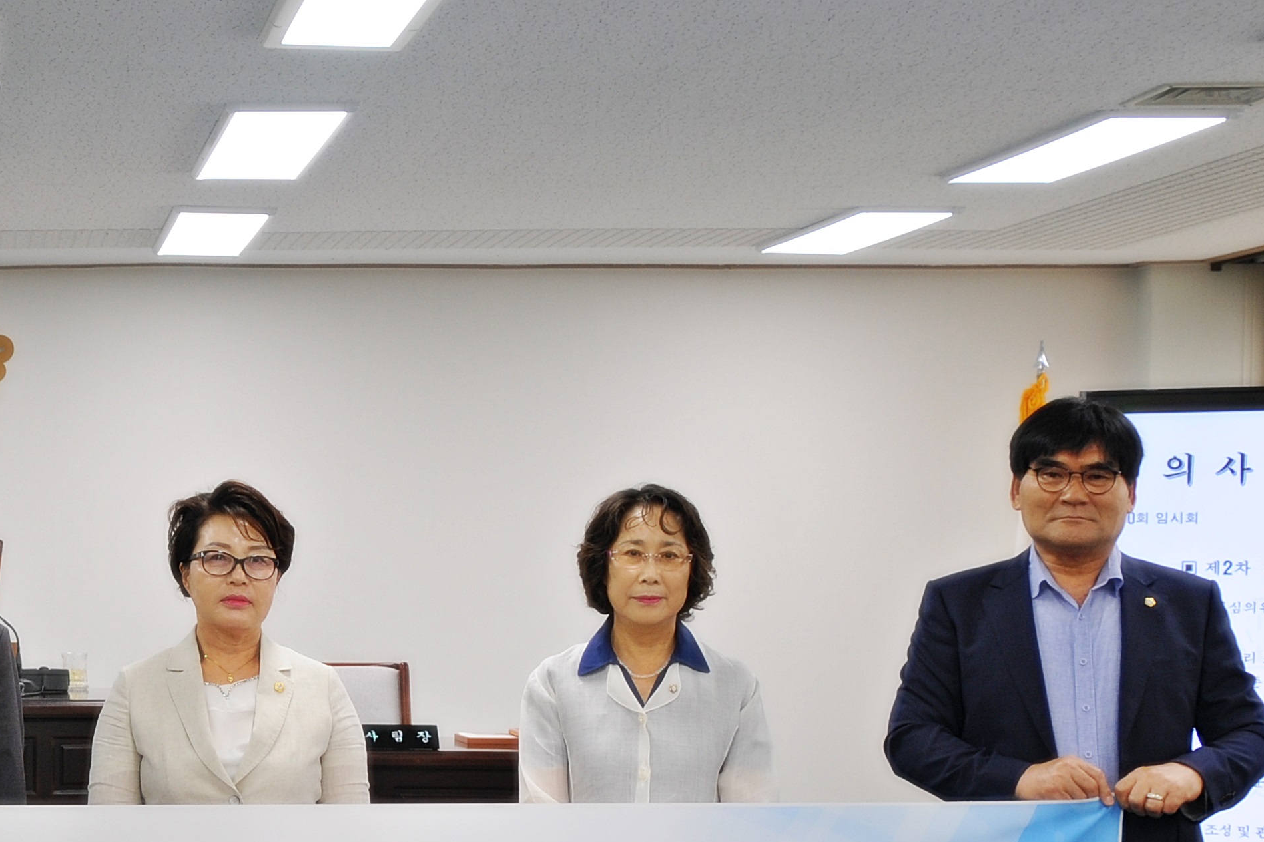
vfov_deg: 15.5
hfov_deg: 22.1
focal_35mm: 88
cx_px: -71
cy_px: 596
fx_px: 3089
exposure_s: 1/30
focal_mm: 26
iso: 200
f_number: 3.8
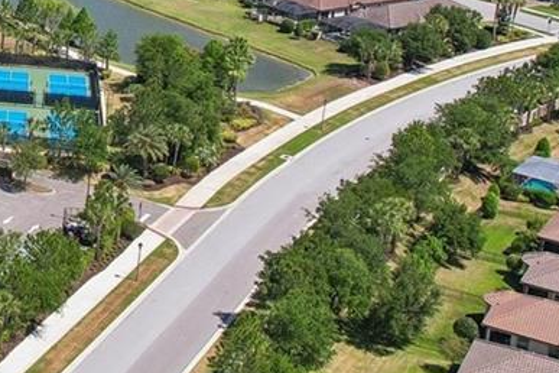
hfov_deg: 18.8
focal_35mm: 91
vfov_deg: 14.5
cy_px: -91
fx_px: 1413
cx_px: -355
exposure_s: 1/2000
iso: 100
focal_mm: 8.4
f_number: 2.8
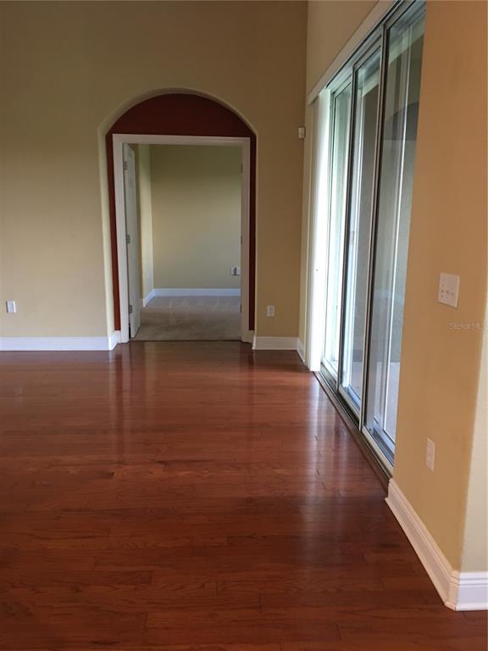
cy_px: 326
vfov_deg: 61.7
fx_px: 545
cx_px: 244
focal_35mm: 29
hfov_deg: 48.2
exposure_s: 1/17
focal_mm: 4.15
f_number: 2.2
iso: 100
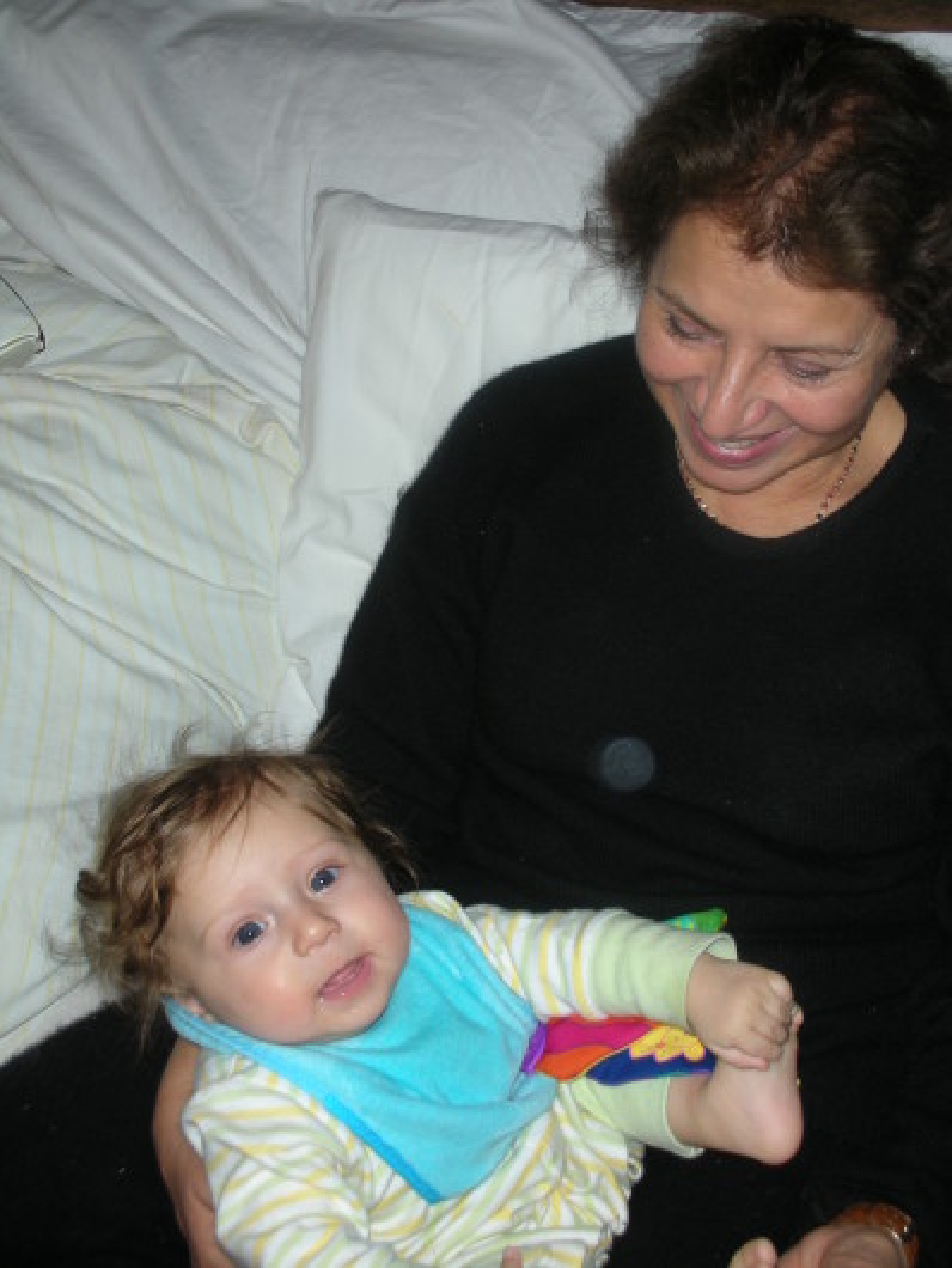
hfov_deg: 31.5
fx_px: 1685
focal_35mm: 46
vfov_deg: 41.2
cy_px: 634
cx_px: 476
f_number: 3.2
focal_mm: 7.7
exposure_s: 1/60
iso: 50
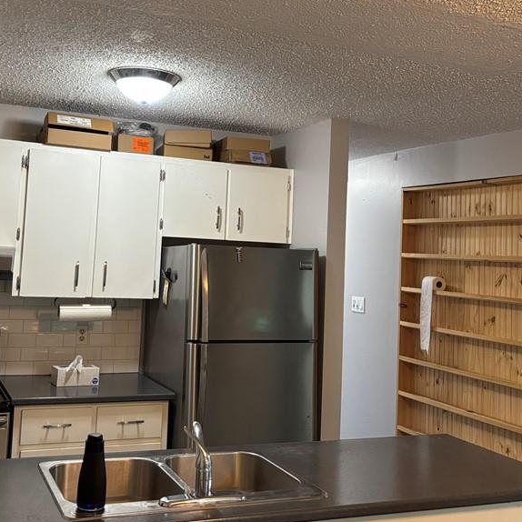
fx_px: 699
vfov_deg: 40.7
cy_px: 206
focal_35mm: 41
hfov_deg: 40.6
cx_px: 196
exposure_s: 1/60
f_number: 1.6
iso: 200
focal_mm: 5.96
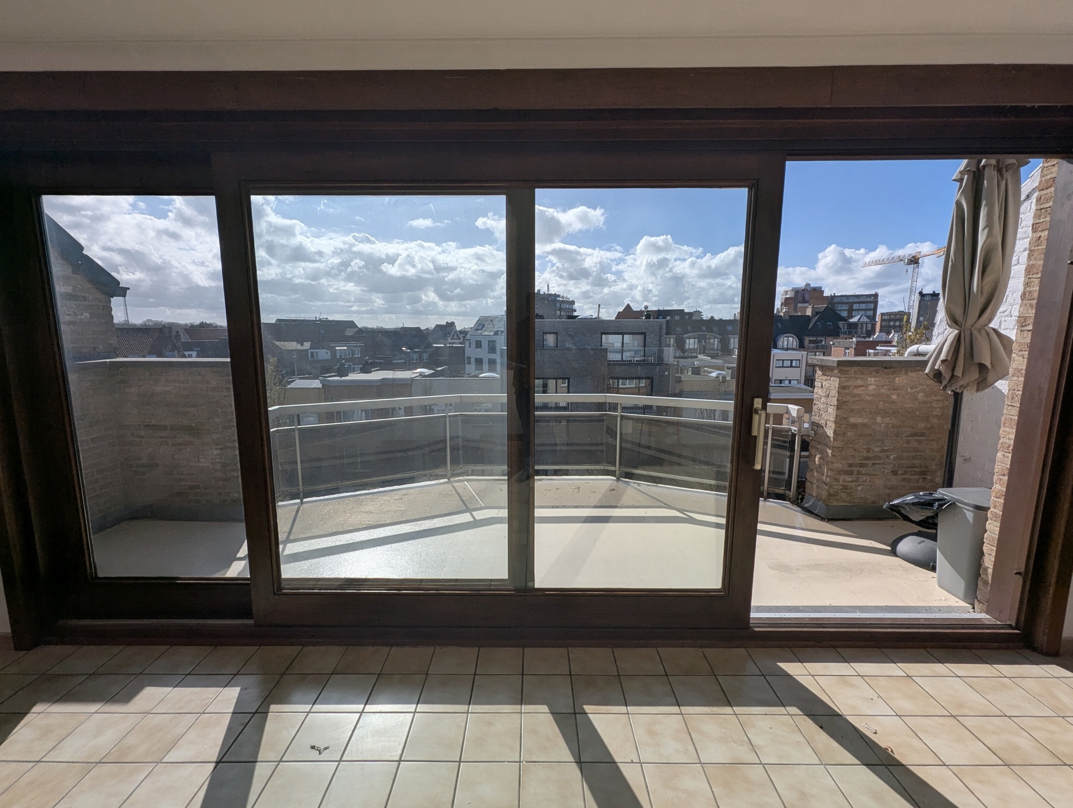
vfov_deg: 90.1
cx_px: 536
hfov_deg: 106.1
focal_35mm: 13
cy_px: 404
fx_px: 404
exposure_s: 1/3268
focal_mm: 1.95
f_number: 2.2
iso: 45
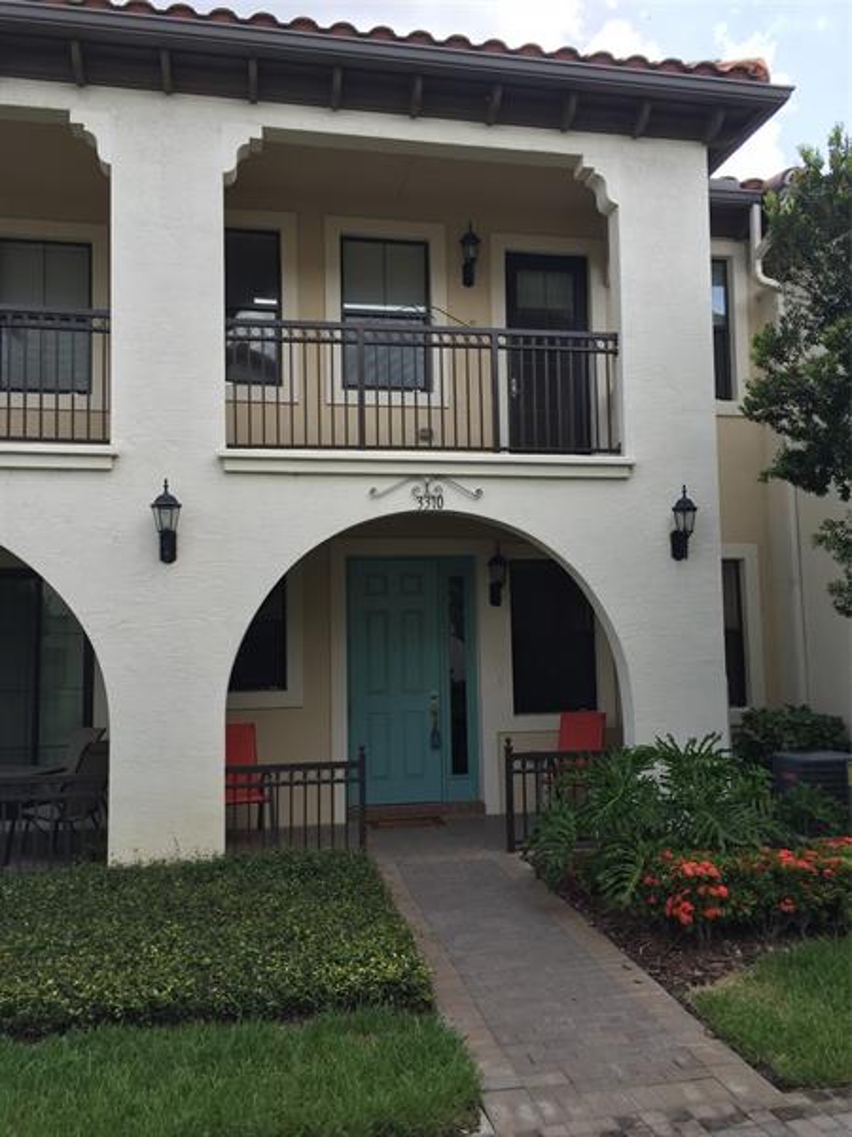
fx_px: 952
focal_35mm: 29
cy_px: 568
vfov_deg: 61.7
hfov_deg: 48.2
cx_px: 426
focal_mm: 4.15
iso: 32
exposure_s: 1/590
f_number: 2.2
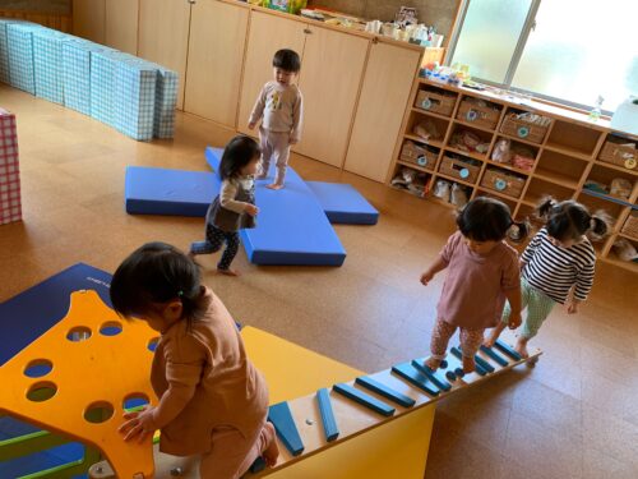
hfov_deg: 67.3
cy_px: 240
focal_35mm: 26
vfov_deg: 53.1
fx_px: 479
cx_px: 319
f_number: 1.8
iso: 100
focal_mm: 4.25
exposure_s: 1/65
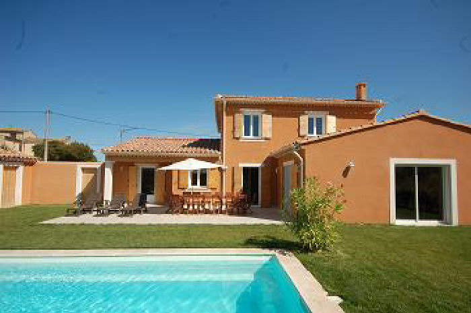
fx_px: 235
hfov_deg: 90.1
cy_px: 156
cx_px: 236
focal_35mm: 18
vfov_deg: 67.3
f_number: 9
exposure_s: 1/320
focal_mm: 12
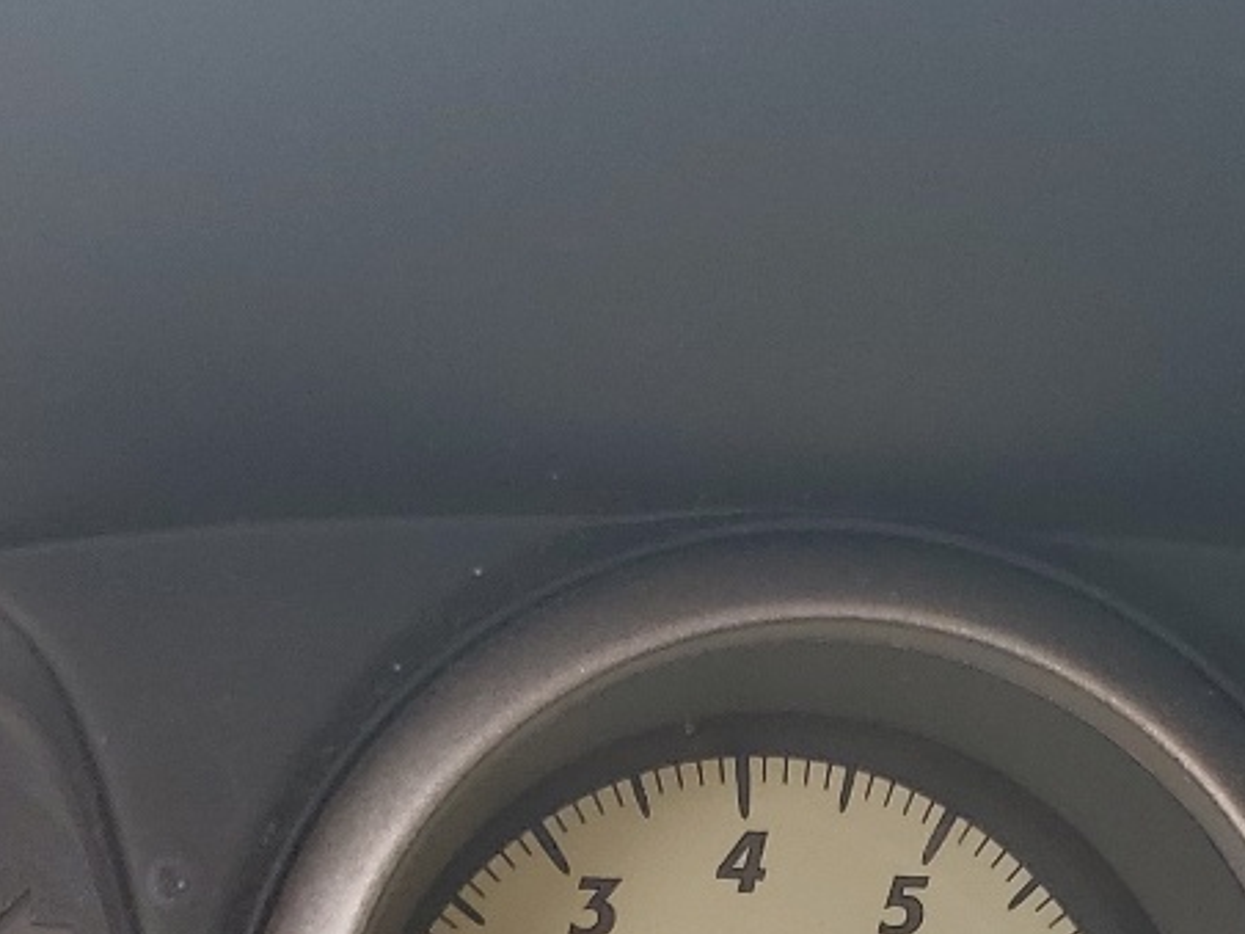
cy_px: 1163
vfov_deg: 15.4
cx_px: 744
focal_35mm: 92
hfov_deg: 21.3
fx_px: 3309
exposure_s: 1/147
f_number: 1.5
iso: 50
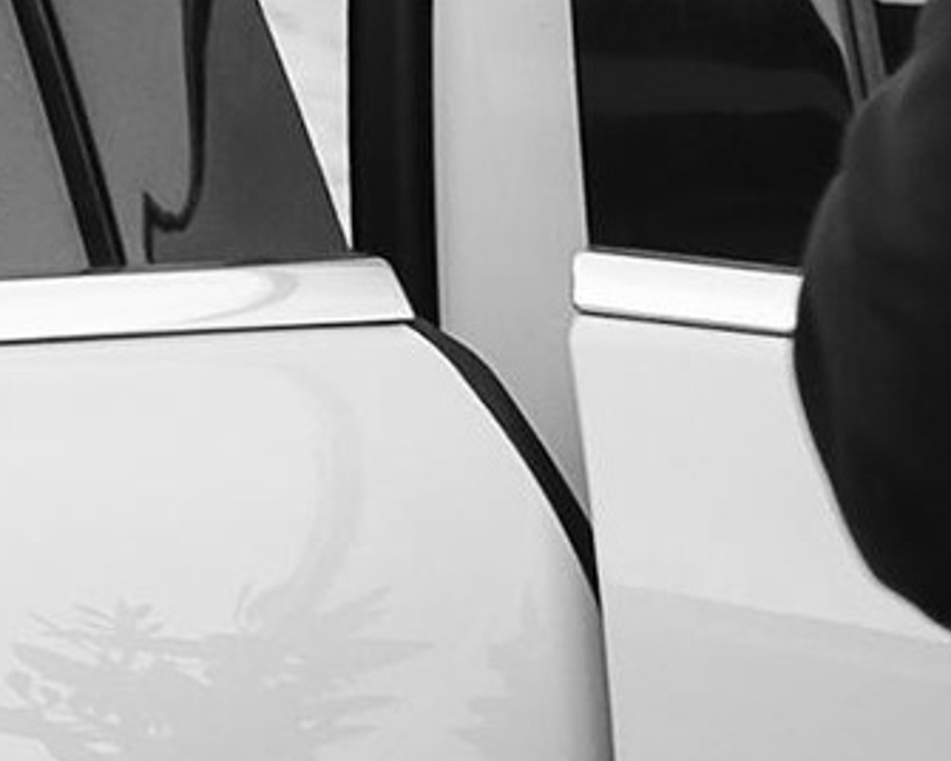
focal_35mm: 570
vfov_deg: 2.7
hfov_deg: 3.4
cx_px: -1127
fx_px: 16043
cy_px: 542
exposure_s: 1/60
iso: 160
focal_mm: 35
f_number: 2.5
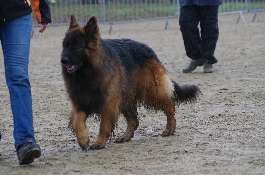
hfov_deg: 12.0
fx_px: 1264
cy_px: 88
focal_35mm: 172
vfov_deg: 7.9
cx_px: 132
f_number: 7.1
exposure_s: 1/500
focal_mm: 115
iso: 3200
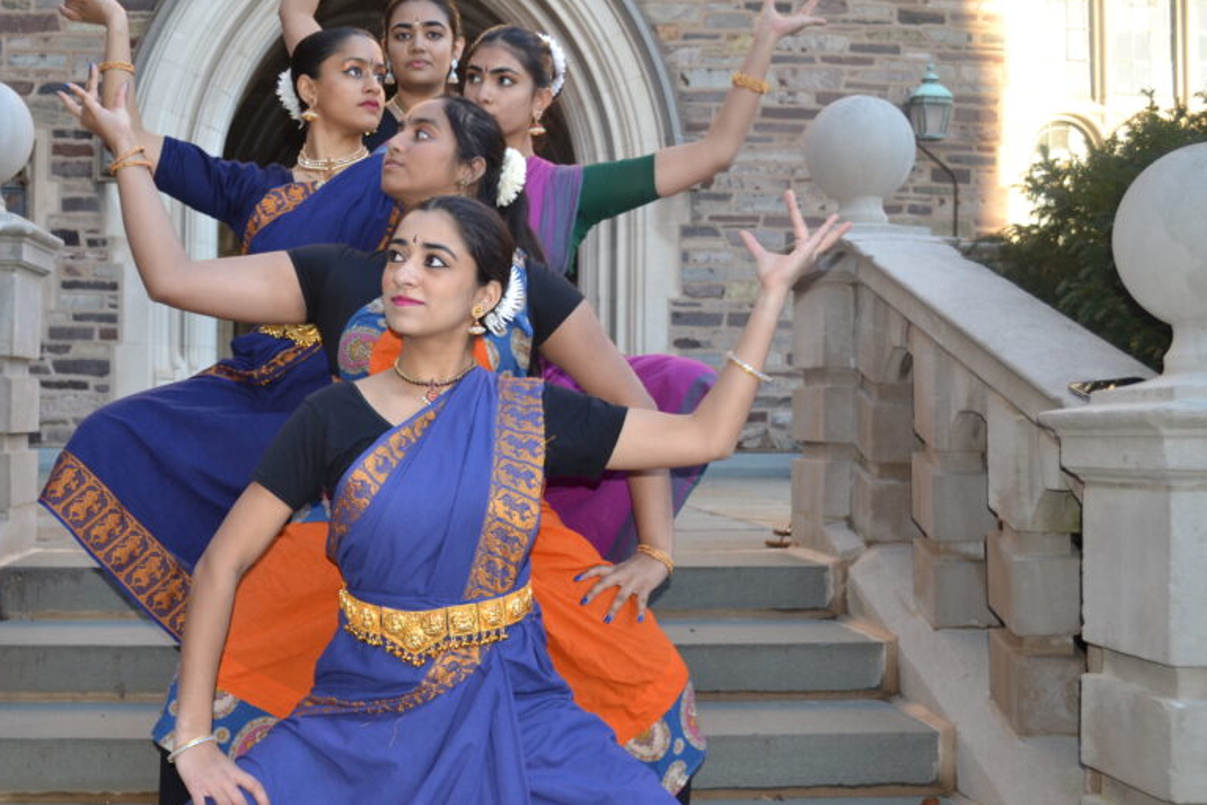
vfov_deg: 30.5
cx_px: 462
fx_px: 1475
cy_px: 394
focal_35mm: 44
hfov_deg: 44.2
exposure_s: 1/125
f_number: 4
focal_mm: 22
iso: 200
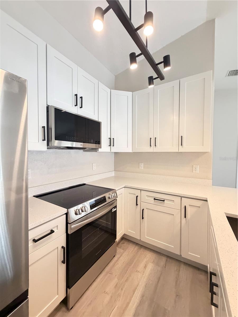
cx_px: 119
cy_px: 158
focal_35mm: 14
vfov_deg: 102.1
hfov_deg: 85.7
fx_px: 128
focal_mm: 2.22
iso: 640
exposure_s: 1/59
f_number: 2.2
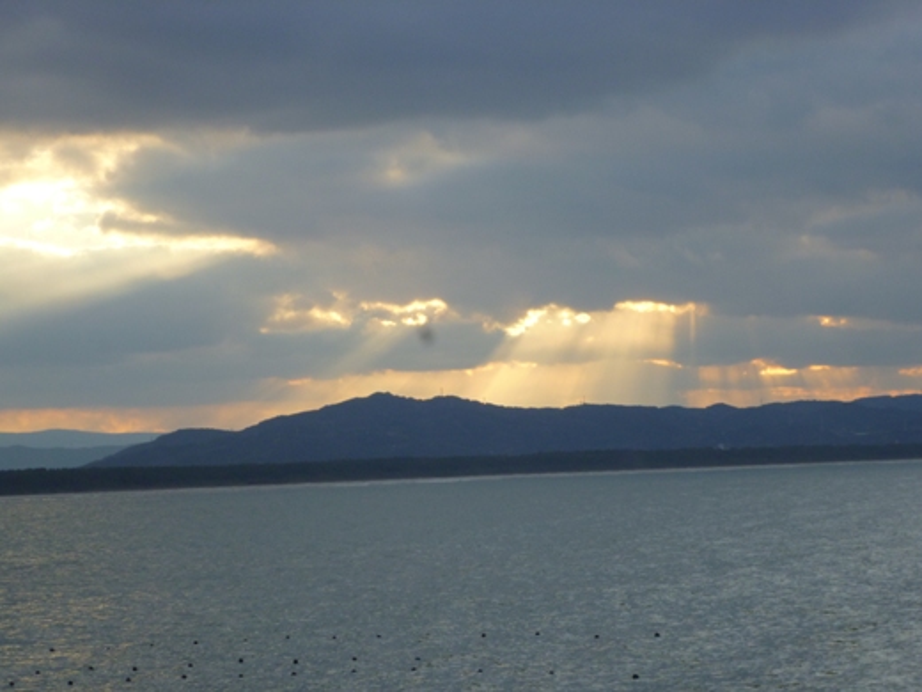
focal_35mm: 112
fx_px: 2983
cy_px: 346
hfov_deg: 17.6
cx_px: 461
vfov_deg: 13.2
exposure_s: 1/125
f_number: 6.5
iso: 160
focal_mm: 20
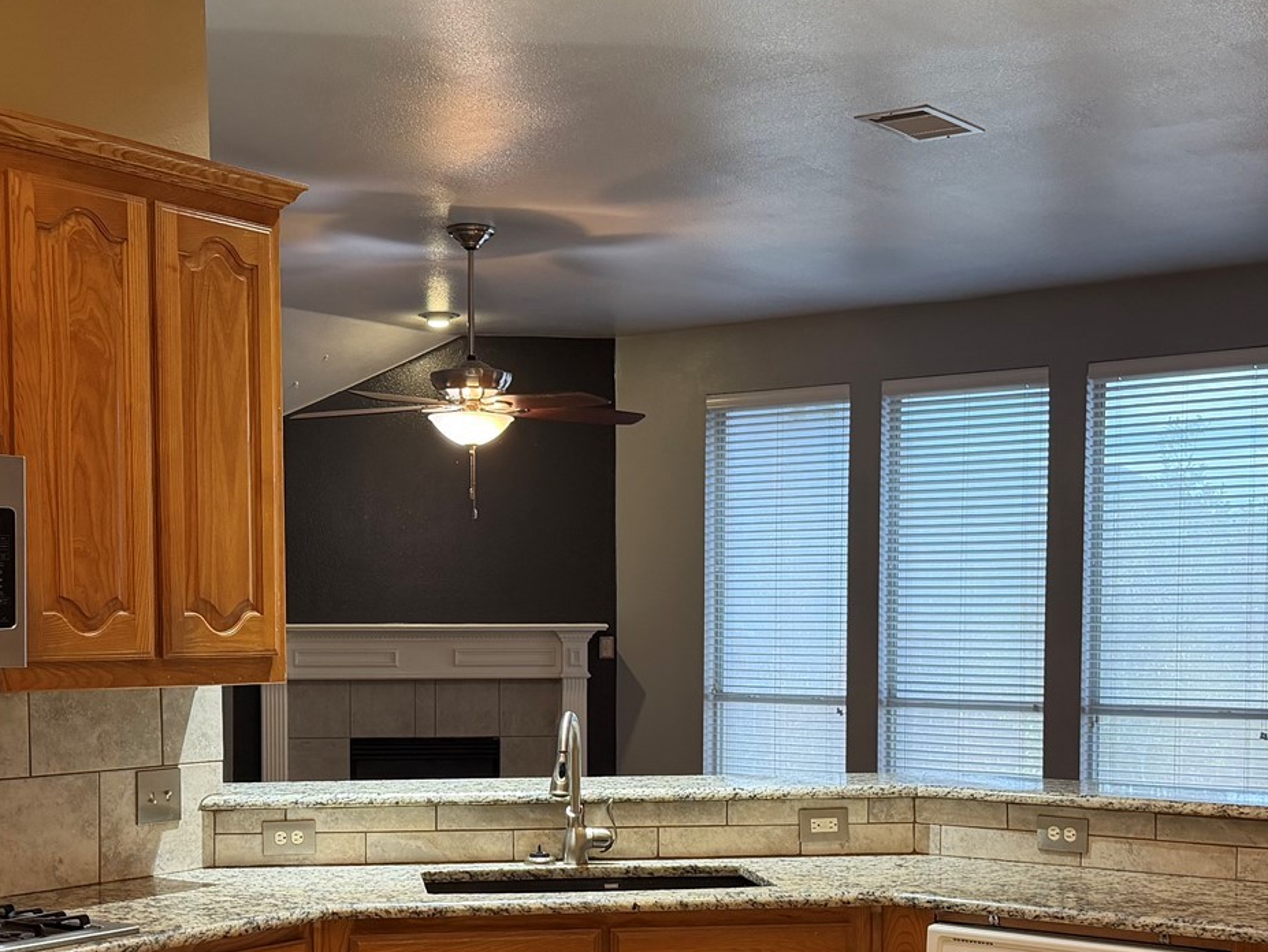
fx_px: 1942
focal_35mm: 53
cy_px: 709
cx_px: 572
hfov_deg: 36.1
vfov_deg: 27.2
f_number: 1.78
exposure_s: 1/60
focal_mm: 6.76
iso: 200
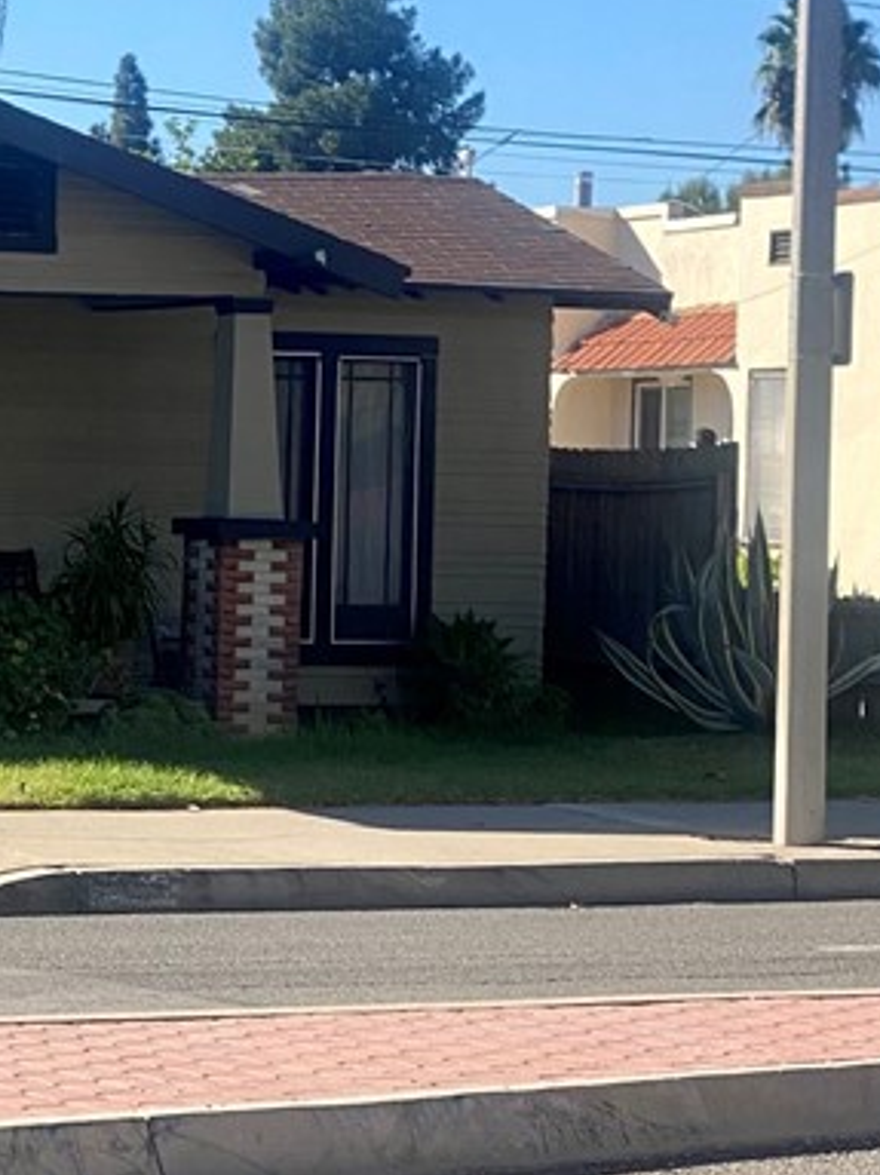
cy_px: 834
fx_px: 4714
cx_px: -202
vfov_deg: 14.2
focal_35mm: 139
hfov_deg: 10.5
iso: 20
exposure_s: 1/1370
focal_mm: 6
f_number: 2
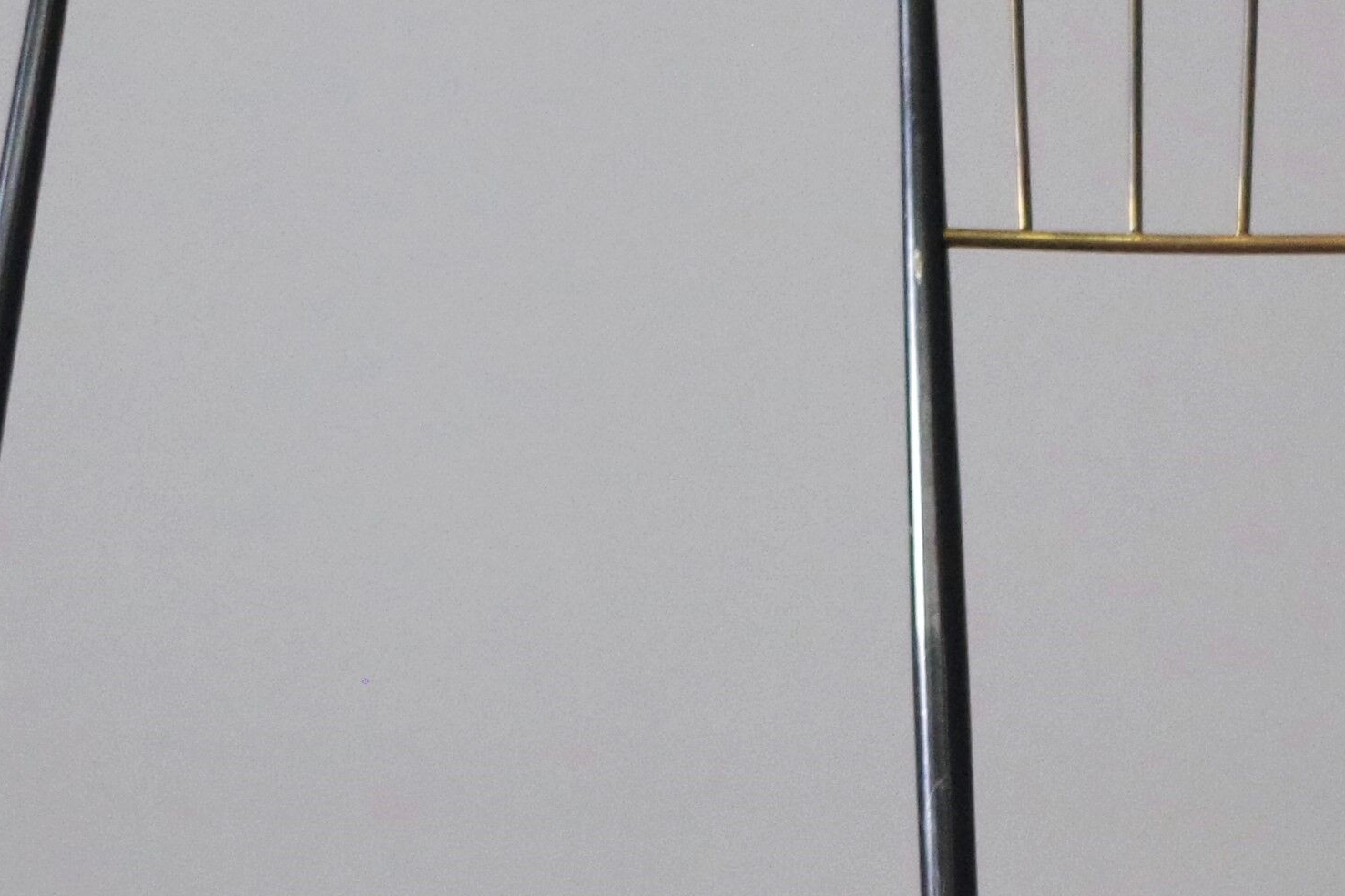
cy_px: 622
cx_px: 1111
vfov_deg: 7.5
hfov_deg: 11.3
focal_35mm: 182
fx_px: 6798
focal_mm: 30.63
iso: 1600
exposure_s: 1/60
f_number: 4
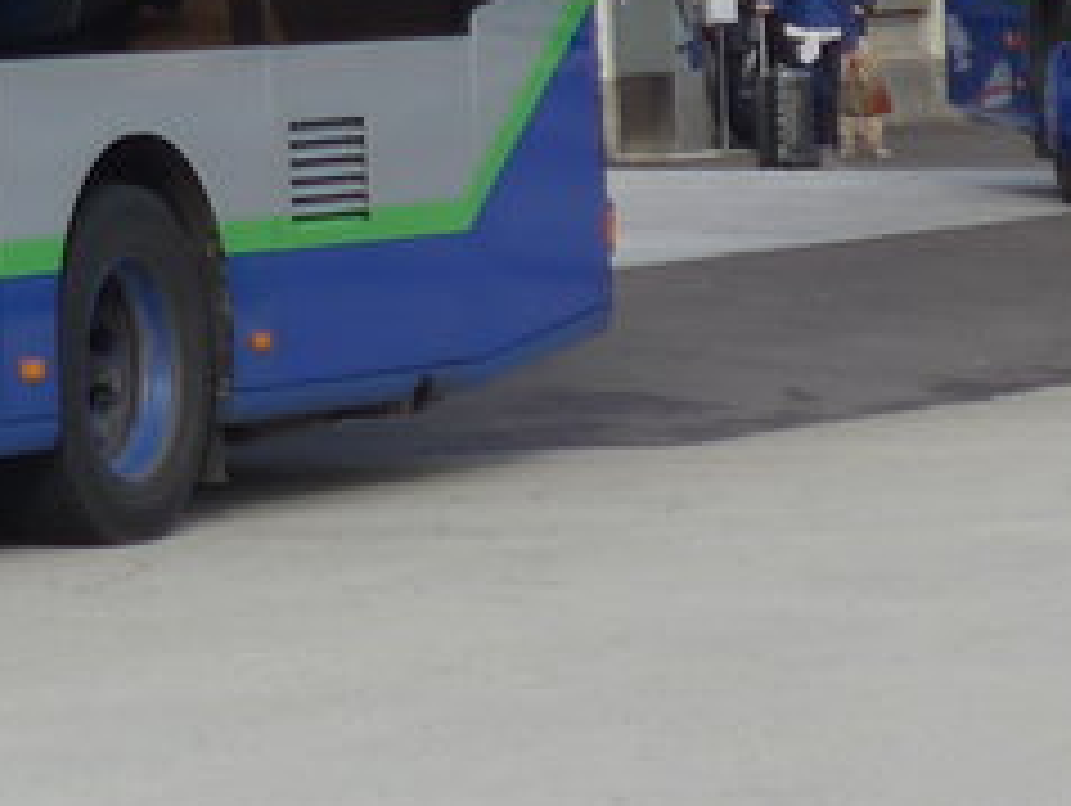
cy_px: -599
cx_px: -1134
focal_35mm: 277
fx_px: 8579
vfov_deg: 5.3
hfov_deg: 6.9
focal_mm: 11.3
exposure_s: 1/640
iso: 80
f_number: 3.4
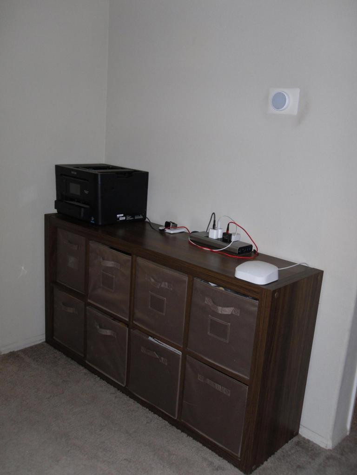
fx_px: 481
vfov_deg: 52.6
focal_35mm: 35
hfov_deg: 40.7
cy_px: 238
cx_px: 178
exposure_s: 1/45
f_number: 3.5
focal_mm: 6.3
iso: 100
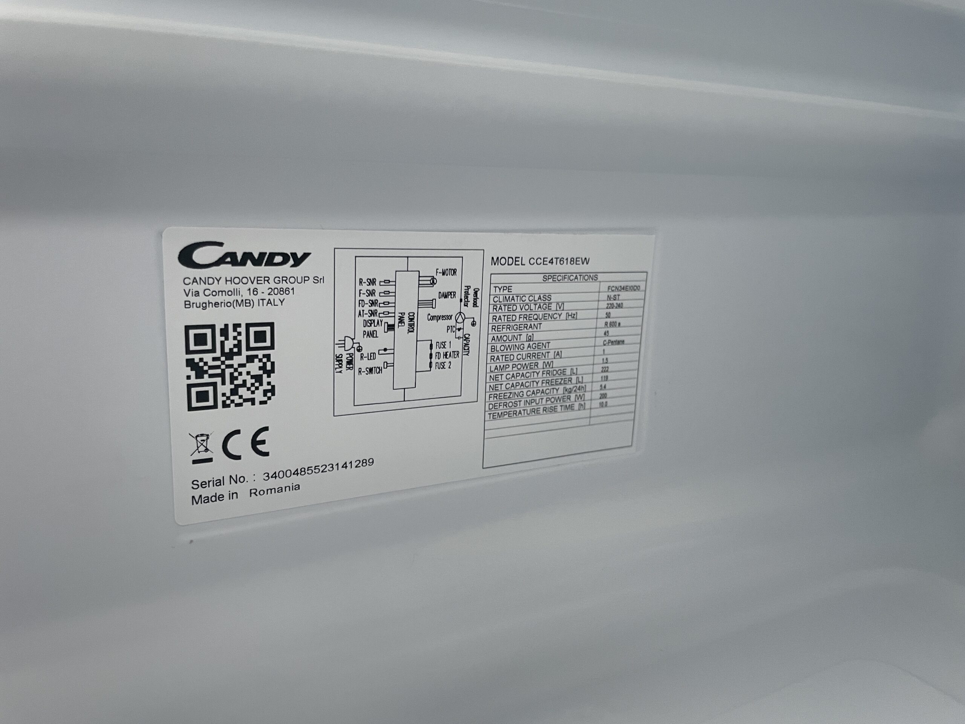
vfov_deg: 53.1
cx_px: 482
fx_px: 725
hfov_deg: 67.3
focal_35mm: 26
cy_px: 362
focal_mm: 4.2
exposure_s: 1/60
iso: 200
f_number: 1.6
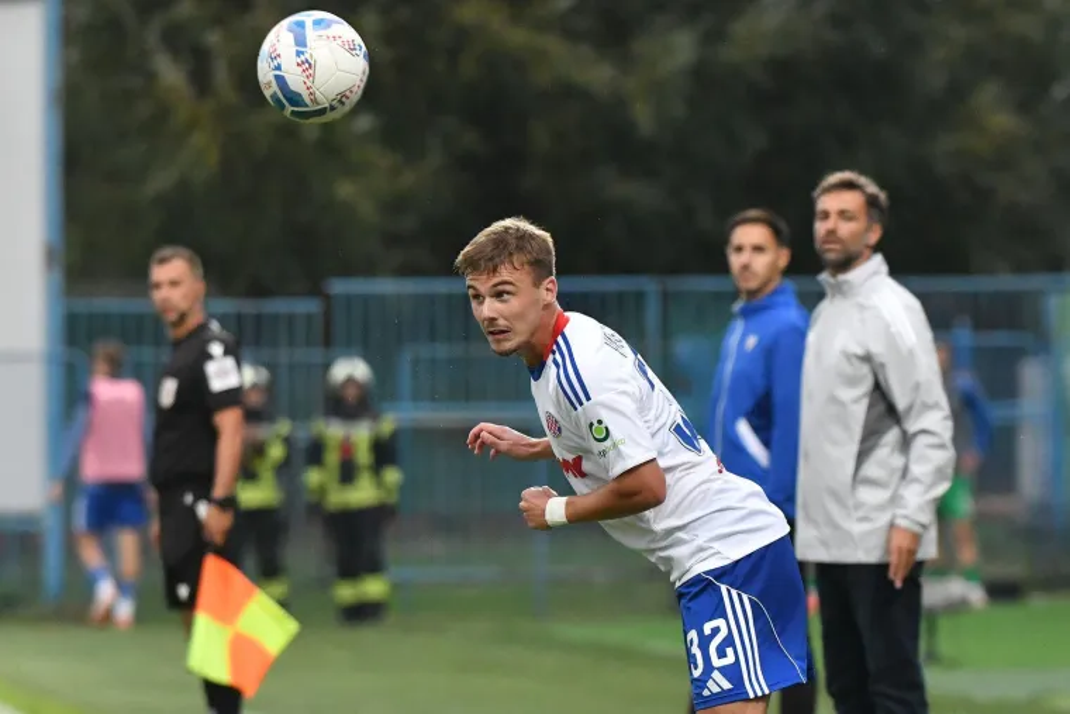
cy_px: 357
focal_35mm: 250
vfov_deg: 5.5
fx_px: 7431
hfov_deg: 8.2
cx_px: 535
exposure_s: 1/1000
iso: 3200
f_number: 5
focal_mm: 250
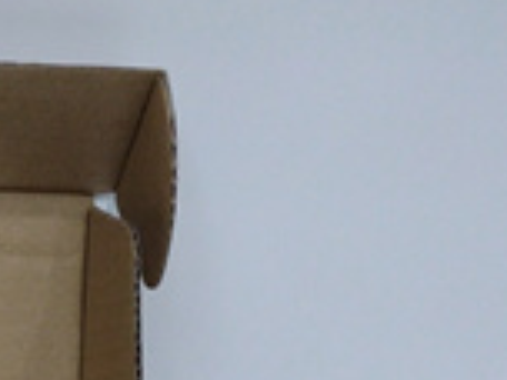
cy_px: 585
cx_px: -237
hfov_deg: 19.4
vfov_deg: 15.2
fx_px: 1304
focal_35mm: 89
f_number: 2
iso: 294
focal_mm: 3.79
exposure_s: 1/33
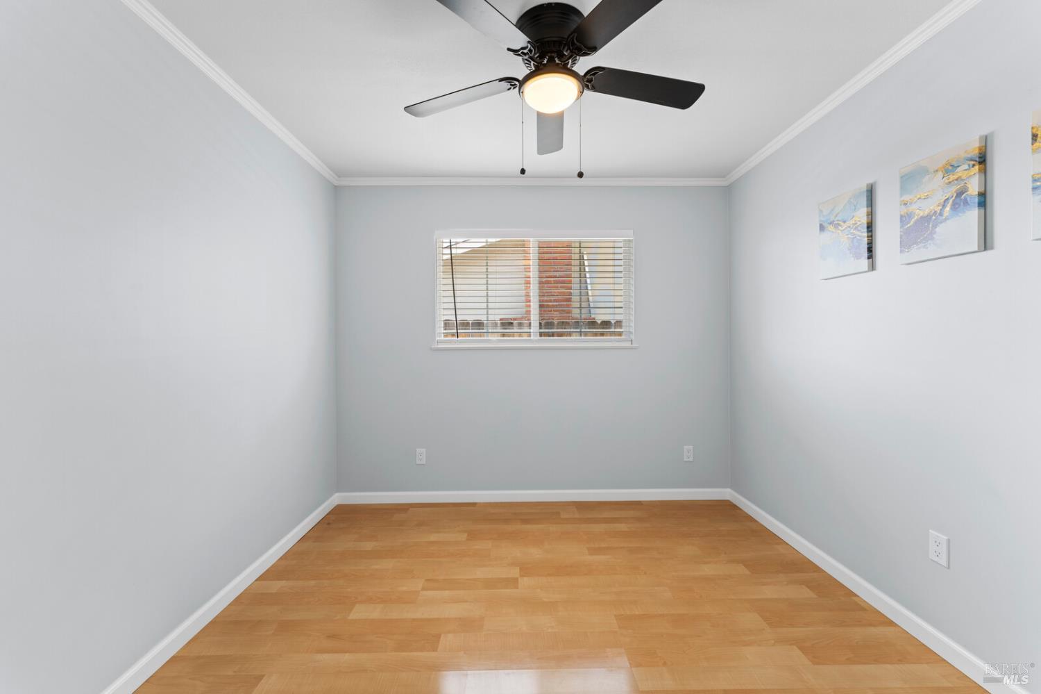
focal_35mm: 14
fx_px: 405
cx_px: 520
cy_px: 347
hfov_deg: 104.3
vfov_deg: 81.2
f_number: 7.1
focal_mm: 14
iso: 320
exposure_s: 1/2.5
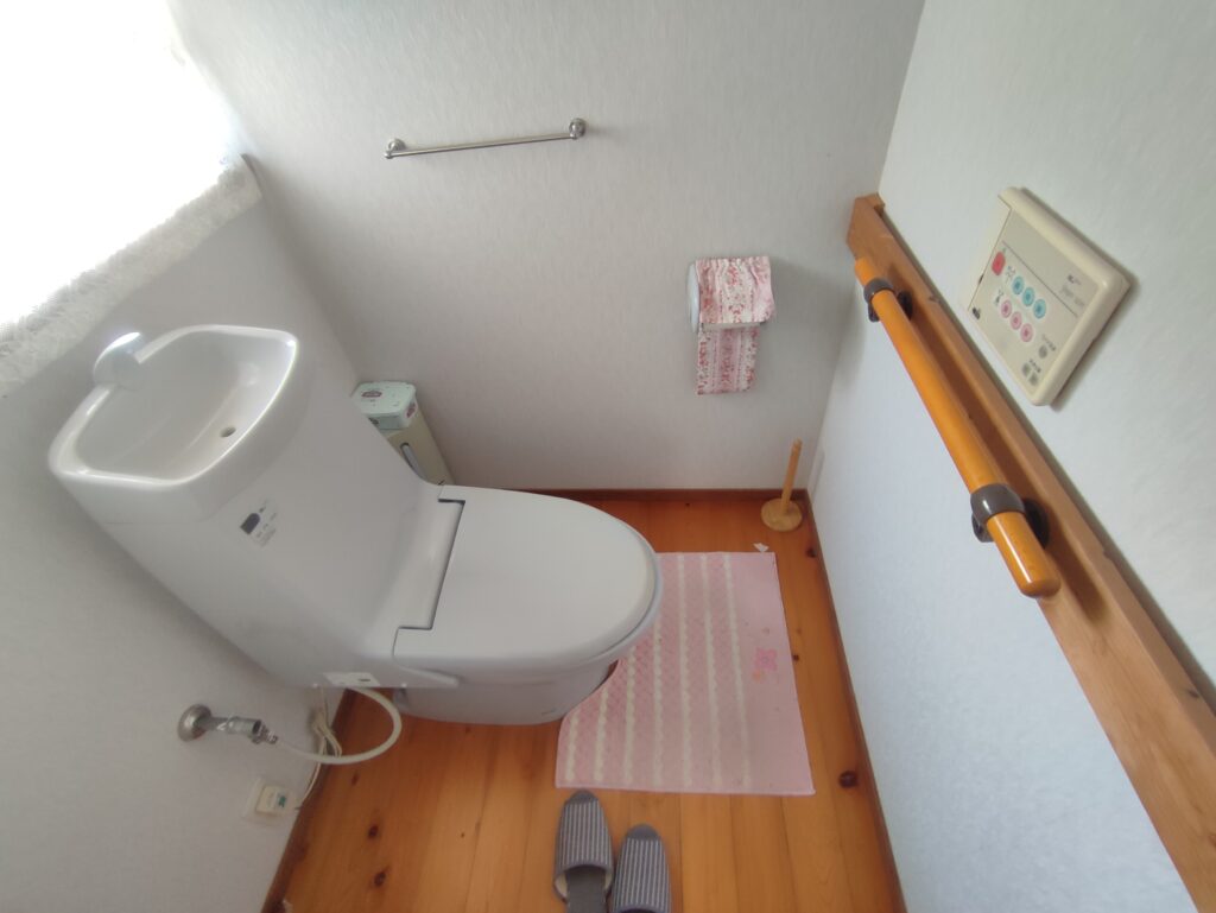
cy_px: 456
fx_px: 562
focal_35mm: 16
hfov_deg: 94.5
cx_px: 608
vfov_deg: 78.2
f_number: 2.2
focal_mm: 1.65
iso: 152
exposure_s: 1/33
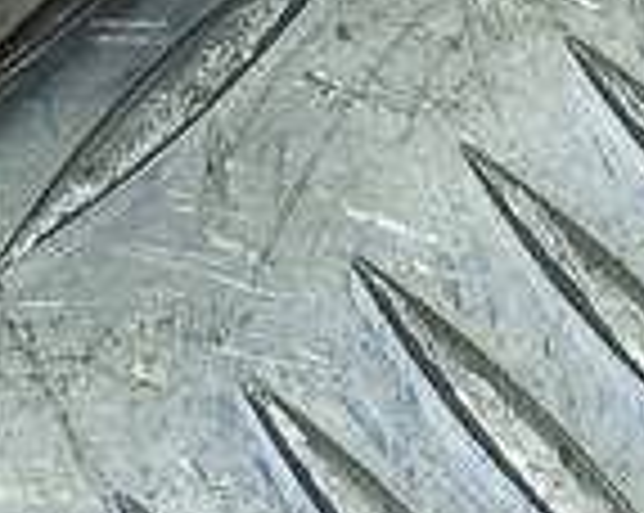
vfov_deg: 7.4
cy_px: -1184
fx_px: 3331
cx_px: 131
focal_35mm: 175
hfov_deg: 11.0
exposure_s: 1/100
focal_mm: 4.6
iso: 32
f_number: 1.8
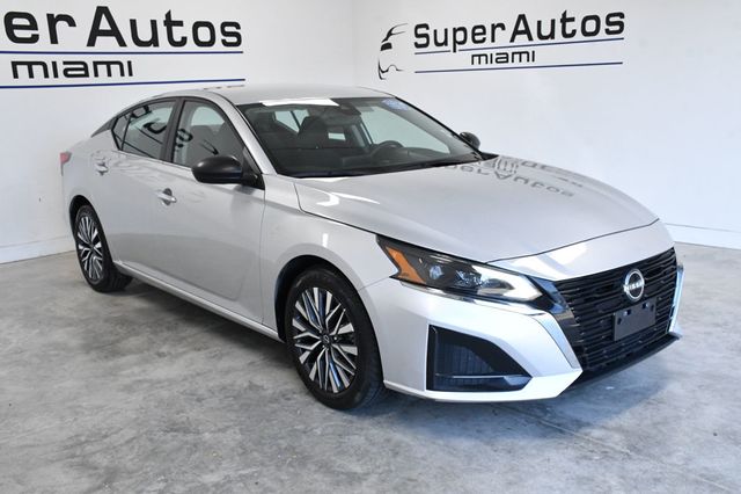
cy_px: 247
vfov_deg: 36.8
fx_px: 741
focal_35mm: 36
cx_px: 370
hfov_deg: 53.2
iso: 2500
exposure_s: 1/400
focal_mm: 24
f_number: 10
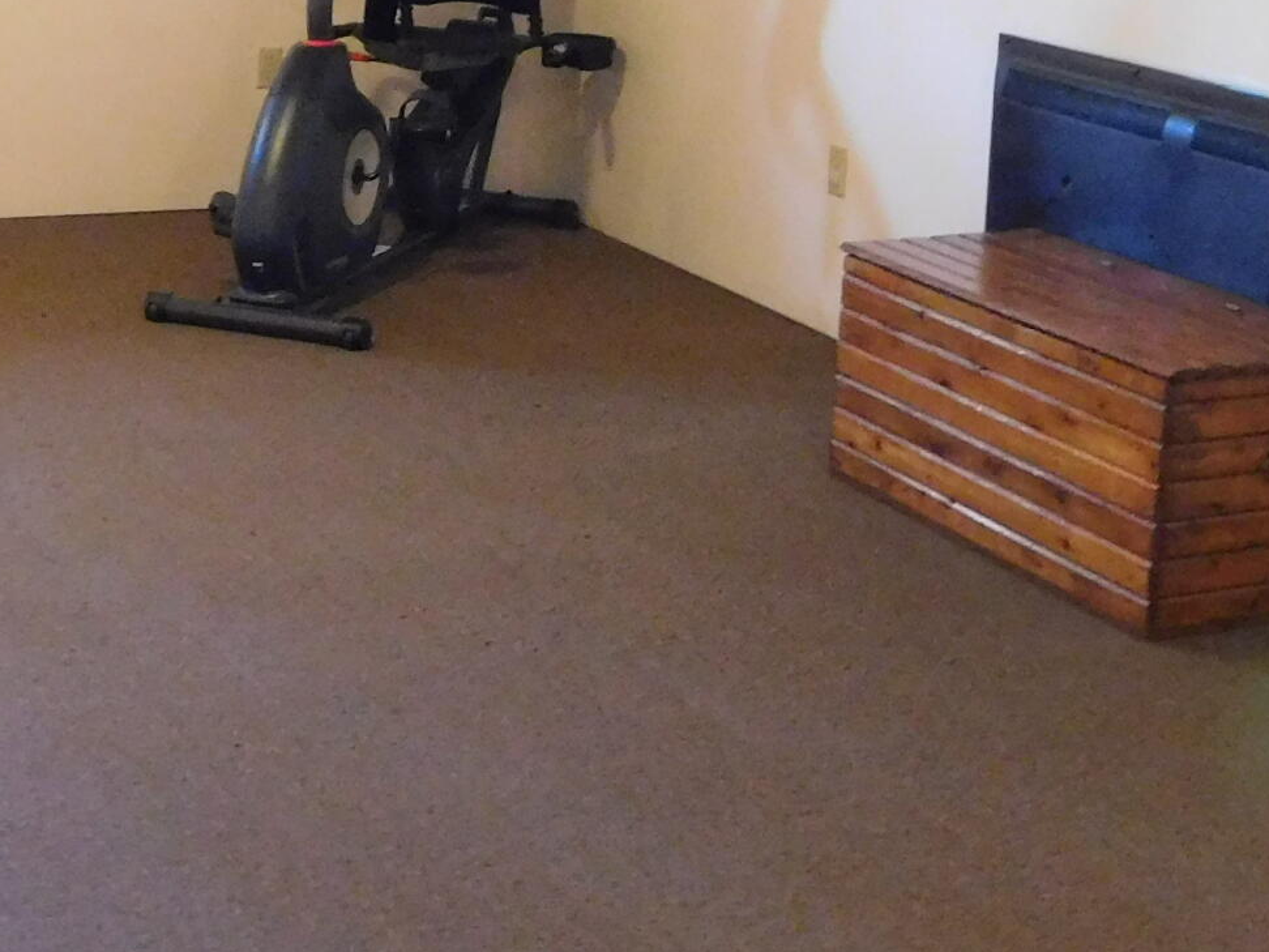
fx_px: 2603
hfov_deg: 27.3
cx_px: 433
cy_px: 200
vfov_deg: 20.5
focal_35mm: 71
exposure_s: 1/8
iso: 640
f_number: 3
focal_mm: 4
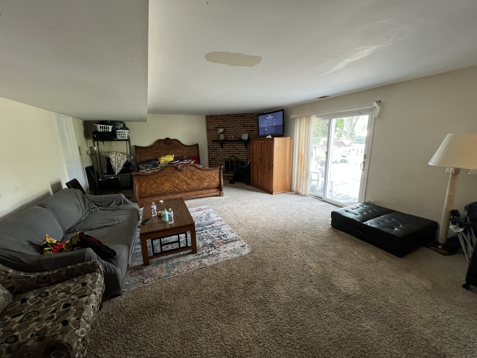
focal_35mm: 13
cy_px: 179
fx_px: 179
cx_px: 238
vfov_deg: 89.9
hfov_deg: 106.2
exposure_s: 1/60
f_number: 1.8
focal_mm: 1.57
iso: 200
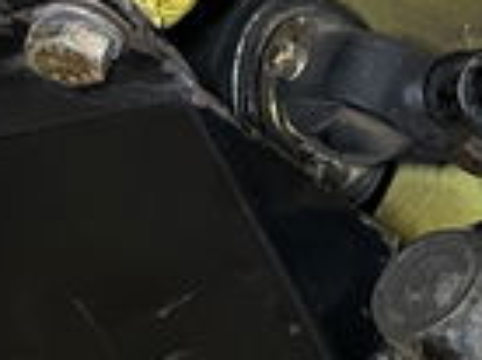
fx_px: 2016
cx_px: 1072
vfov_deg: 10.2
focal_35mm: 145
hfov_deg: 11.7
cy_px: 52
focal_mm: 4.2
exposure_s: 1/60
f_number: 1.6
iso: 320
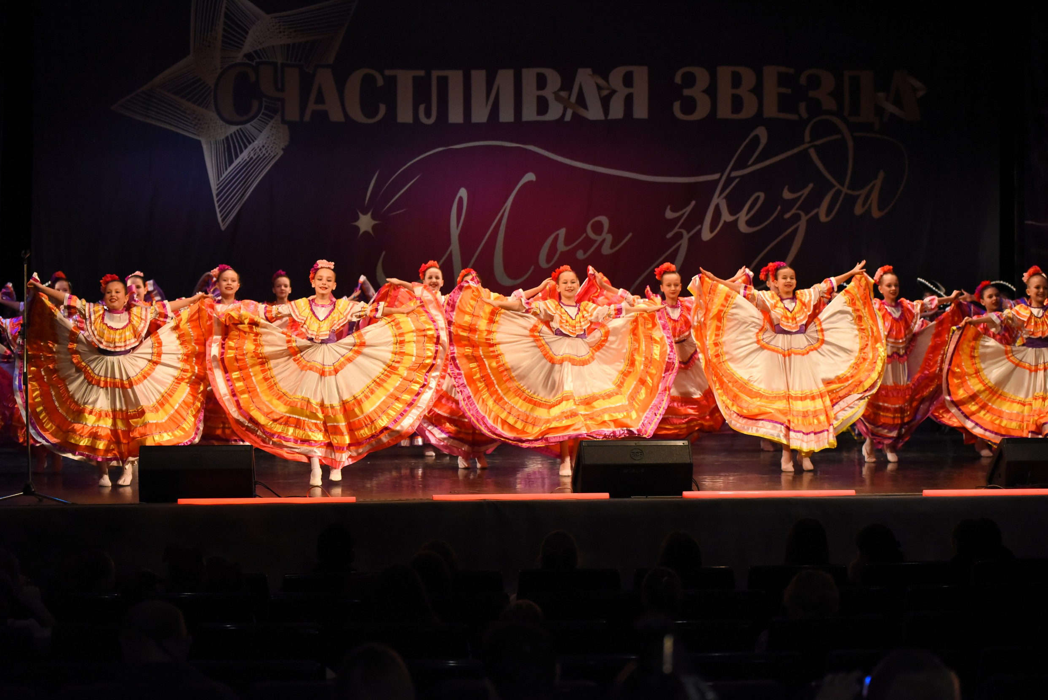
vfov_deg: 18.9
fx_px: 2097
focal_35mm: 72
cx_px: 519
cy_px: 349
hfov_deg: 28.1
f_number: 3.2
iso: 5000
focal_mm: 70
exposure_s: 1/800
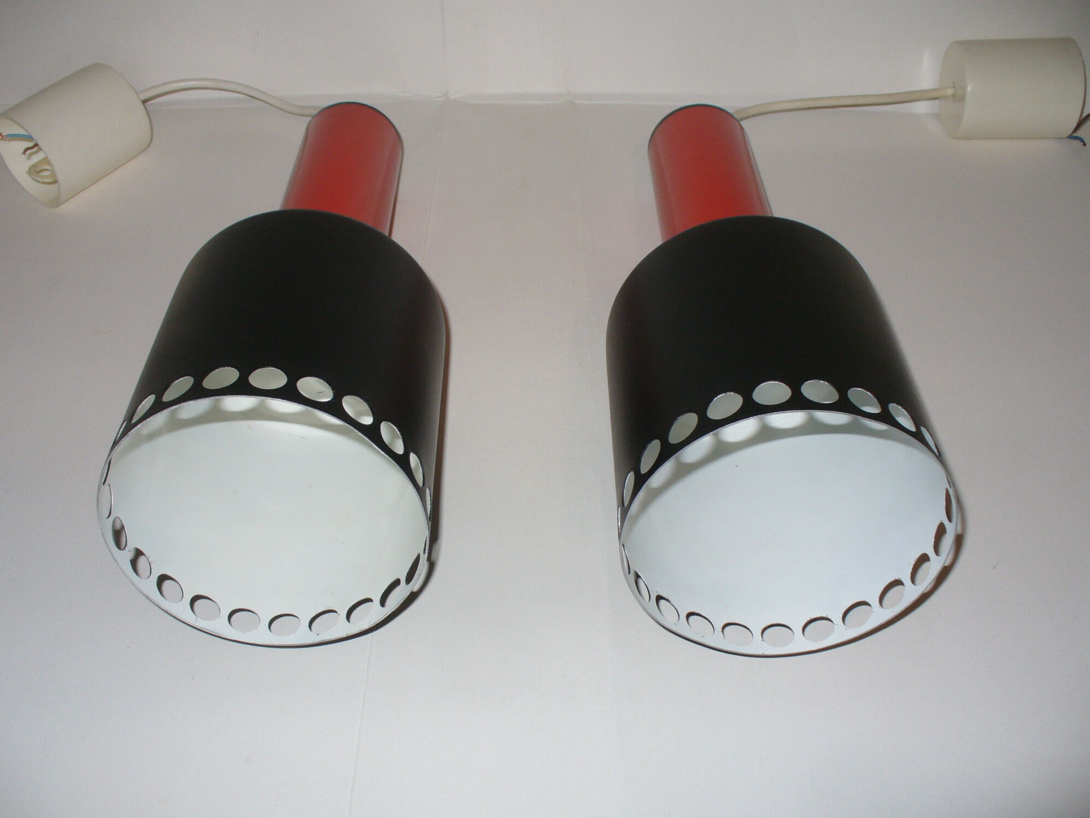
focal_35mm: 38
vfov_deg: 37.7
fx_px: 1197
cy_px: 416
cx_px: 555
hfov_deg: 49.0
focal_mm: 6.1
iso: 100
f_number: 2.8
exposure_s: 1/30
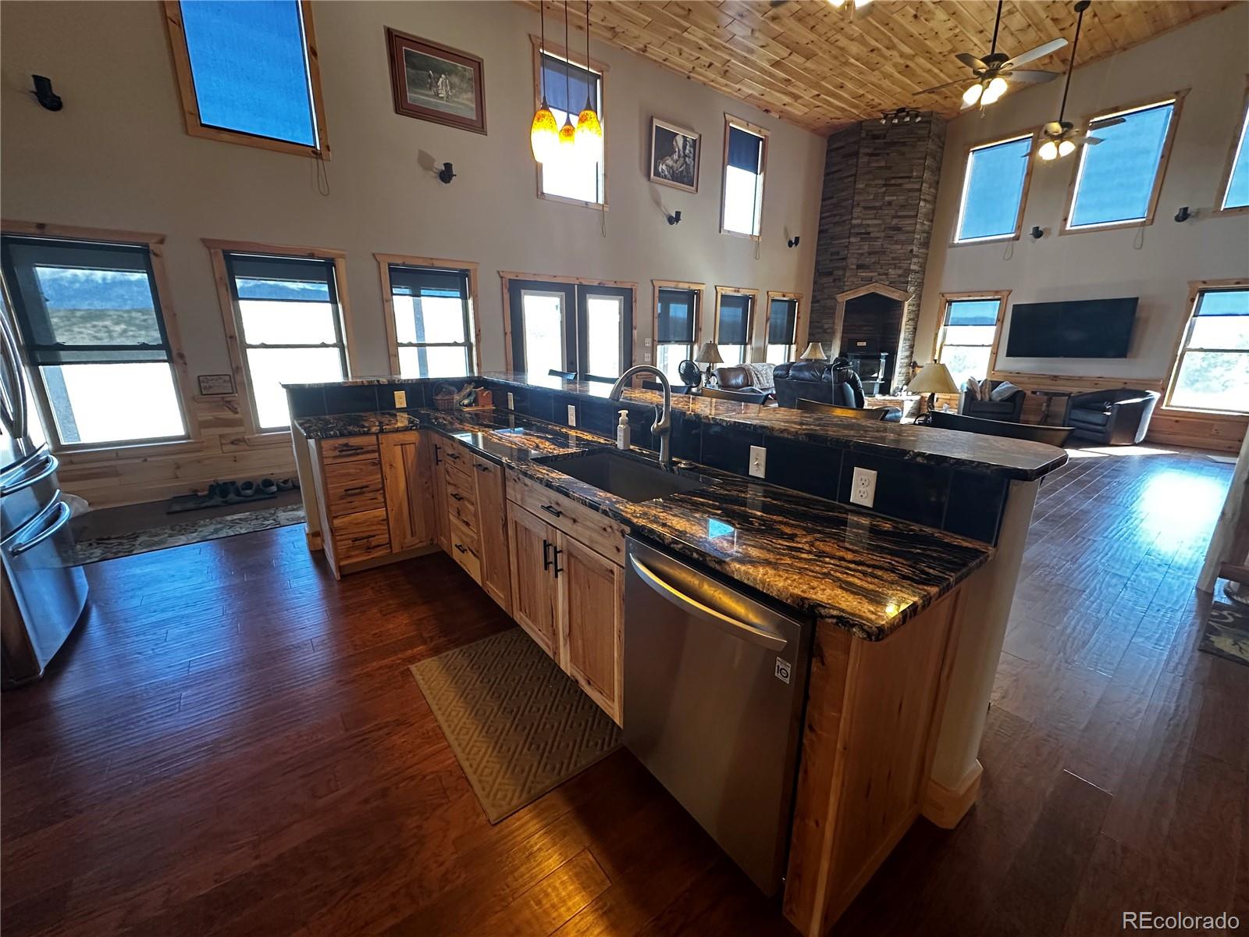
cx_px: 624
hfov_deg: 102.1
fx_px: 505
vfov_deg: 85.7
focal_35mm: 14
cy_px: 468
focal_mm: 2.22
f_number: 2.2
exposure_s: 1/60
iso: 320
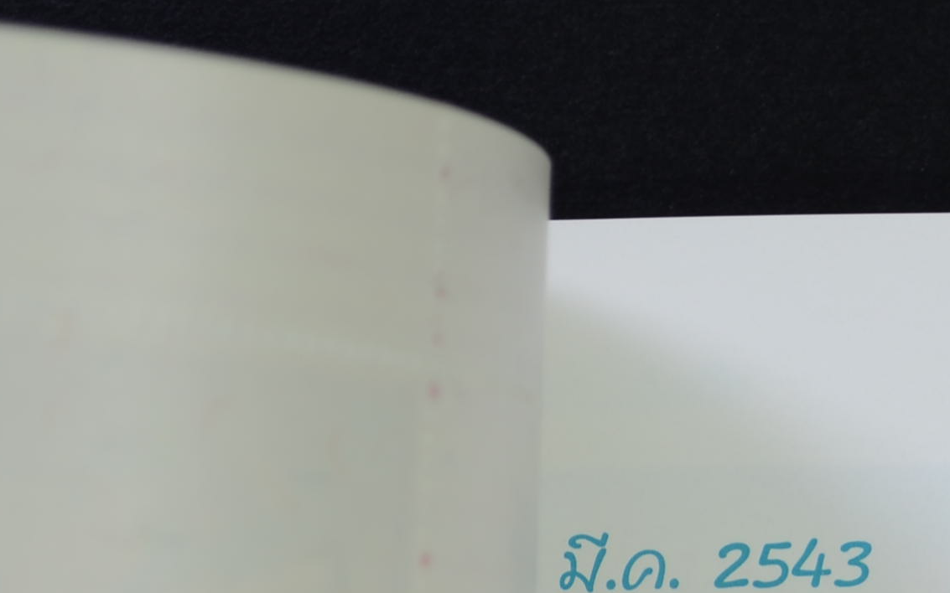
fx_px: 5670
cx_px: 1418
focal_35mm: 219
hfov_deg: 9.3
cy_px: 783
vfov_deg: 5.9
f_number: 5.6
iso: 100
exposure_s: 1/4
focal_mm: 44
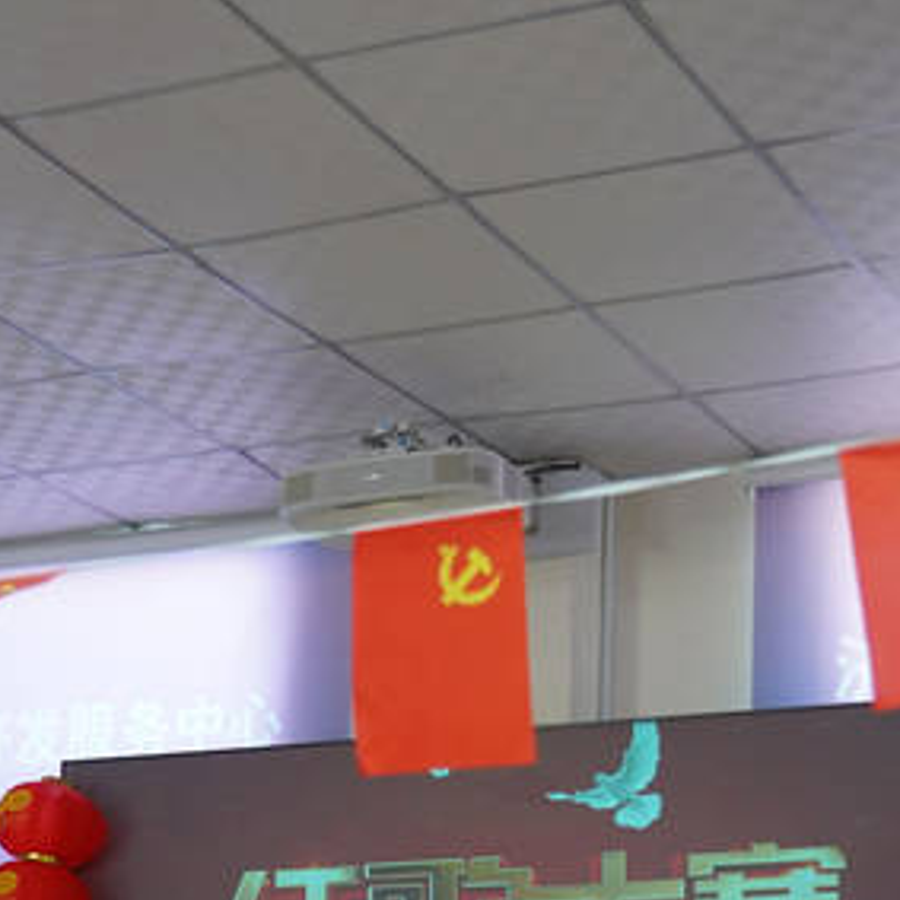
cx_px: 485
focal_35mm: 93
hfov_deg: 18.7
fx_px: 2736
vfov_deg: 18.0
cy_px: 1005
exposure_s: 1/160
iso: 2000
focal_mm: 31
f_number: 4
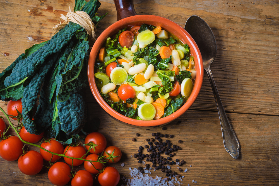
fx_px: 659
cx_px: 140
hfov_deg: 23.9
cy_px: 93
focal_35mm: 85
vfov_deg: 16.1
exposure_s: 1/200
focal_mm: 85
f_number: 11
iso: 100
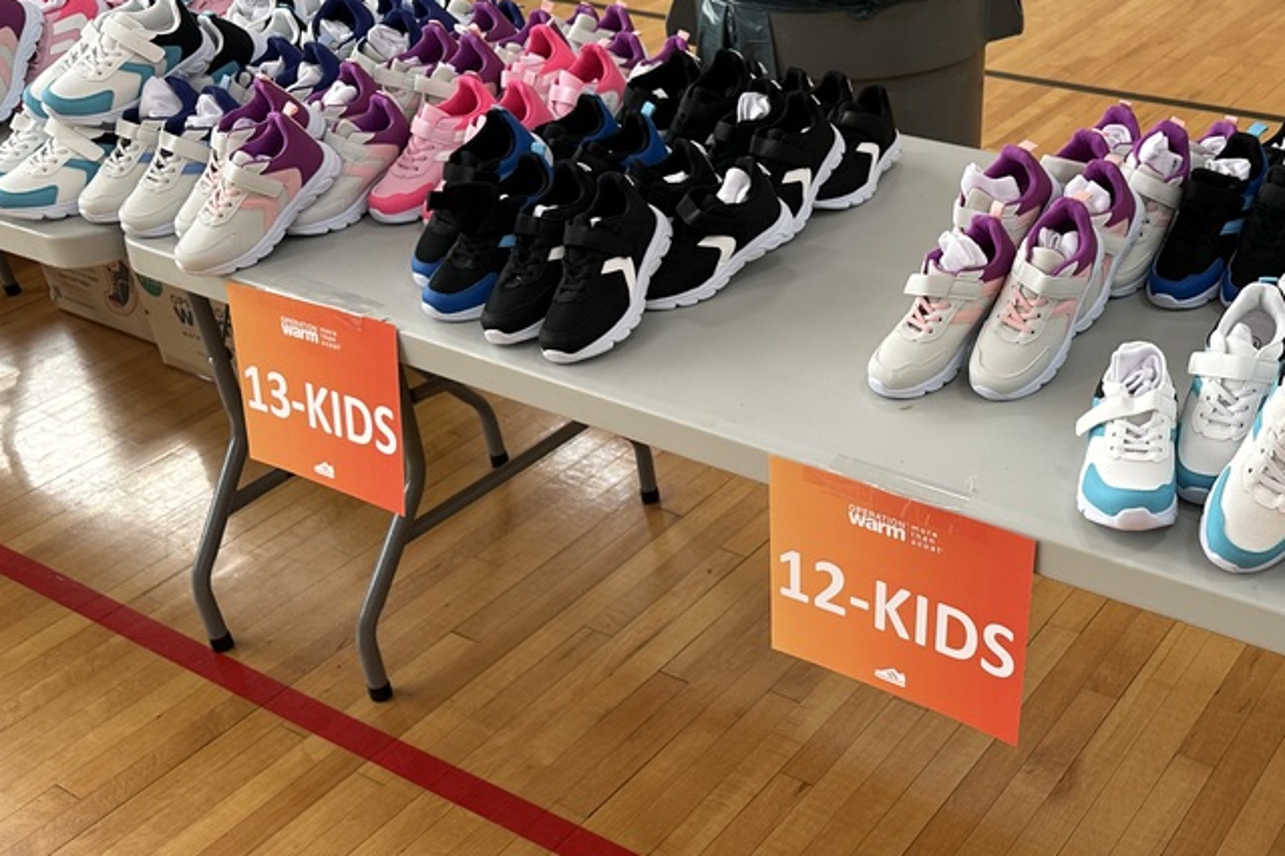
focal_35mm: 40
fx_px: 1428
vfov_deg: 33.2
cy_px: 534
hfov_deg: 47.2
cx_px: 915
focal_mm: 6.86
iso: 125
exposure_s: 1/60
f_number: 1.78
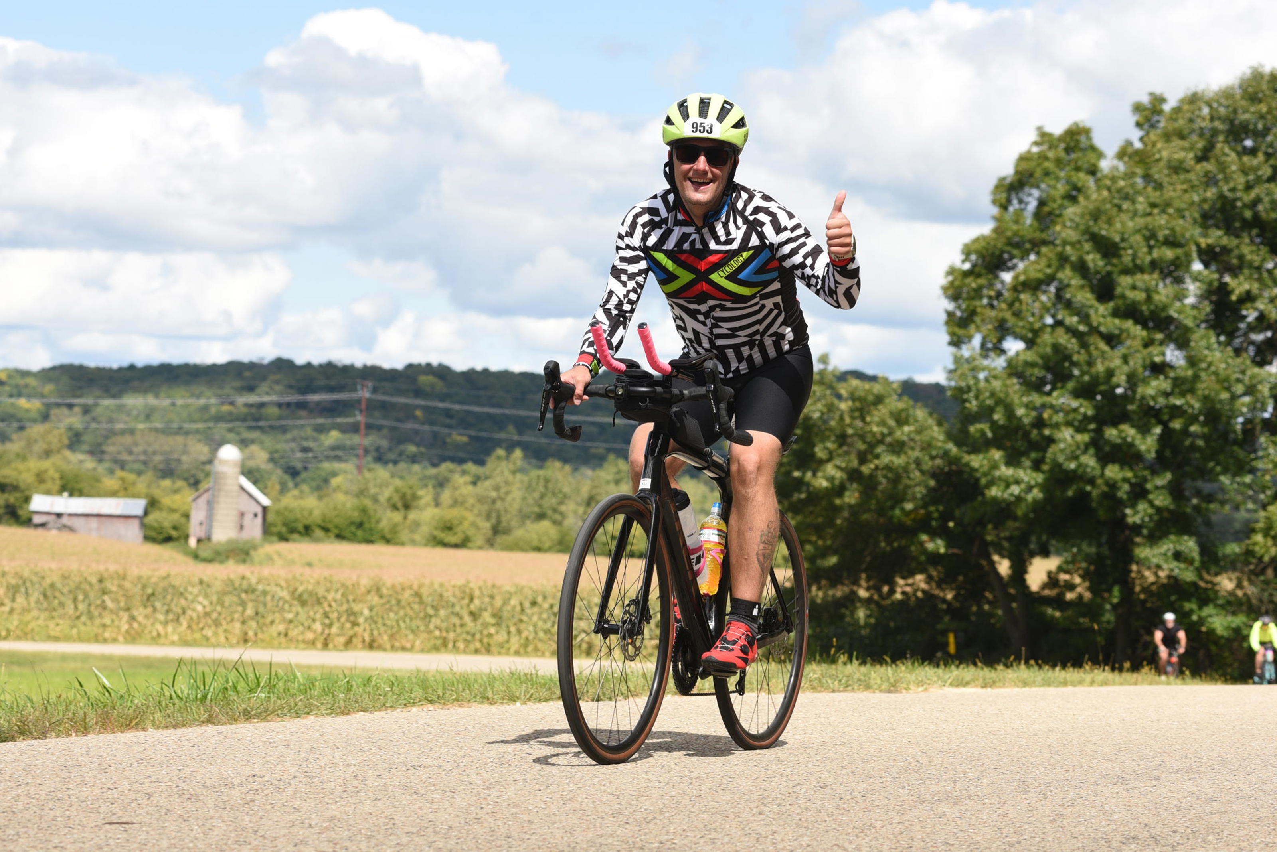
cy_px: 426
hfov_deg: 18.3
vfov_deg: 12.2
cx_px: 638
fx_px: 3974
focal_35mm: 112
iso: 400
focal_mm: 112
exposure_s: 1/800
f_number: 9
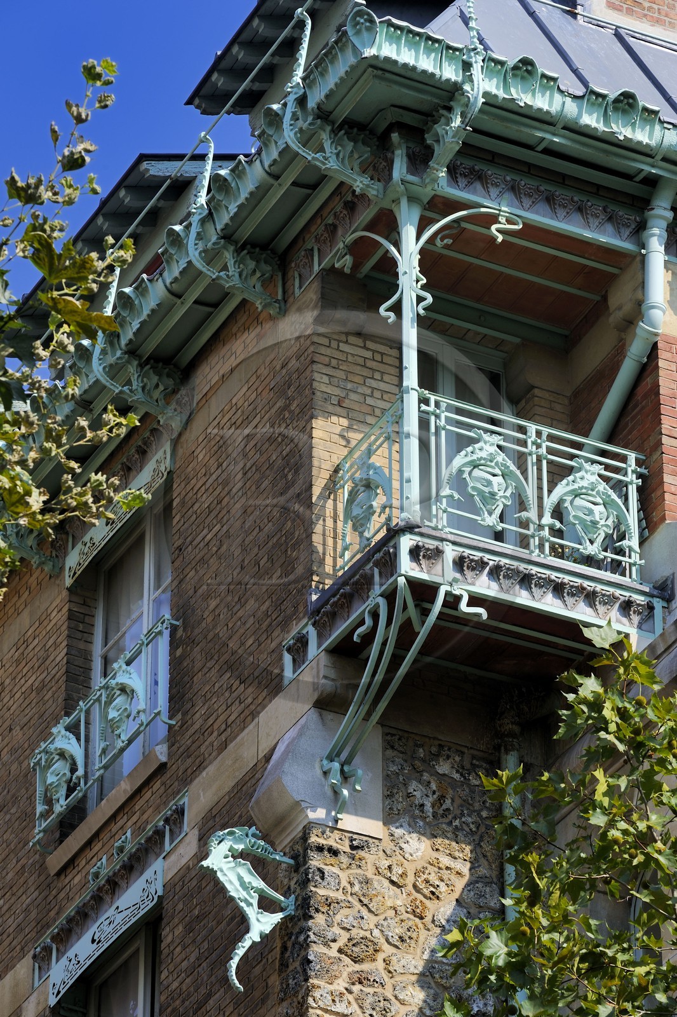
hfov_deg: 7.8
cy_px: 508
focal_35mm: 175
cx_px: 338
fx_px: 4938
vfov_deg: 11.7
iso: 200
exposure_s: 1/160
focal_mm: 175
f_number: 10
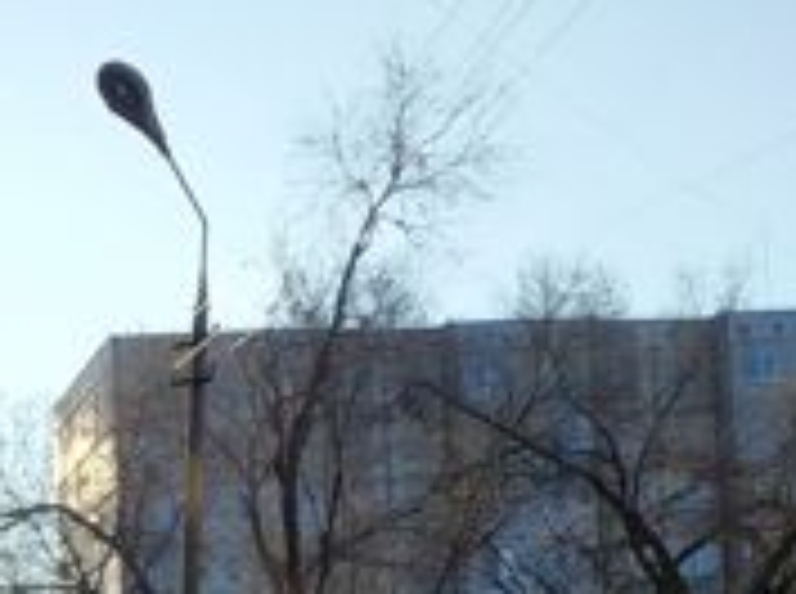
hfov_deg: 19.1
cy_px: 819
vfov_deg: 15.9
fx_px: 1997
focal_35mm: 87
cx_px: -472
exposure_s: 1/2863
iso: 250
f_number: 1.9
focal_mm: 3.94
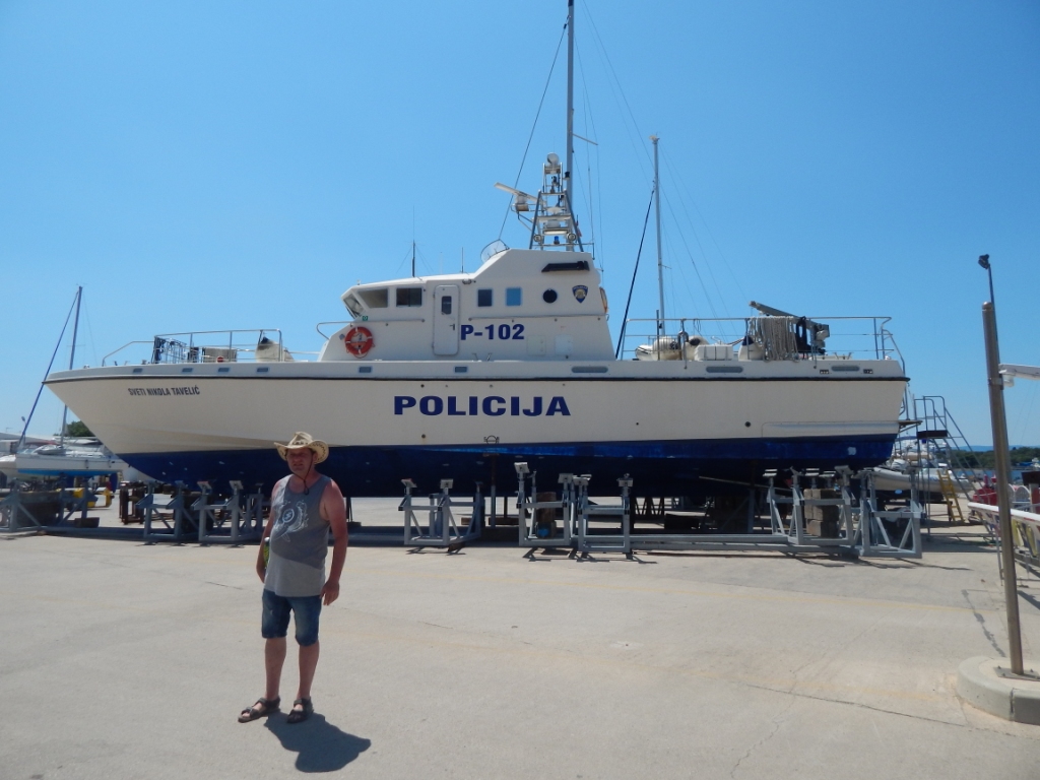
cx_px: 520
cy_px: 390
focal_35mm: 22
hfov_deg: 76.4
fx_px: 661
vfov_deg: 61.1
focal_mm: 4
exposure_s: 1/1000
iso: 125
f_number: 6
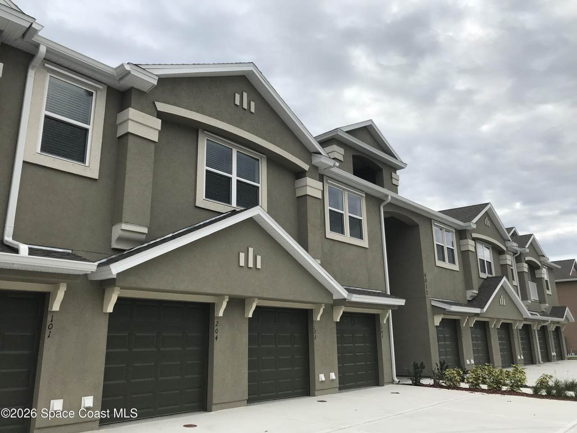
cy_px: 216
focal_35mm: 28
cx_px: 288
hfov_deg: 63.4
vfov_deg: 49.7
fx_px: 467
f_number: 1.8
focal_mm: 3.99
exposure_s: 1/2283
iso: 20
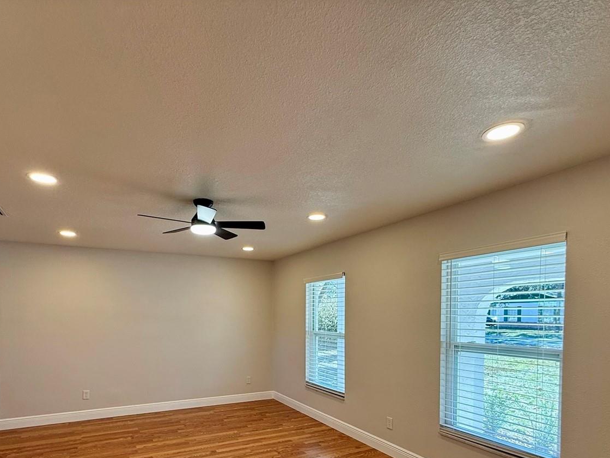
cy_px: 326
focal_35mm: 20
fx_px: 352
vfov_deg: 63.2
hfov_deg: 81.4
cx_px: 271
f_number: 2.2
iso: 80
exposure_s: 1/120
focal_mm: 2.22
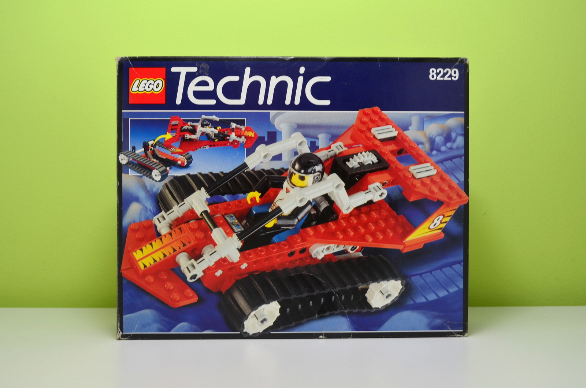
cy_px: 194
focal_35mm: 39
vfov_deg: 34.0
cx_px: 293
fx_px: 633
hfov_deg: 49.7
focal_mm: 26
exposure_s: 1/15
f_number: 5
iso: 125
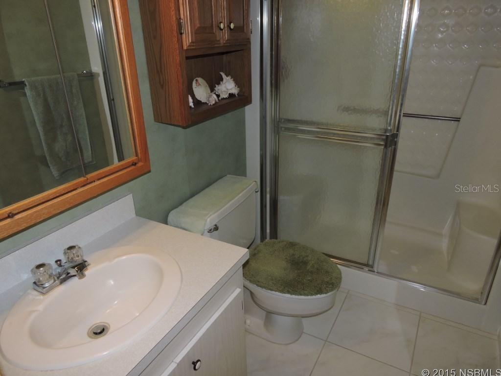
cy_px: 188
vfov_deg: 56.8
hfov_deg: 71.6
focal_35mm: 24
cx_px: 250
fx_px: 347
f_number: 3.3
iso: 200
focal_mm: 4.3
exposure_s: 1/30
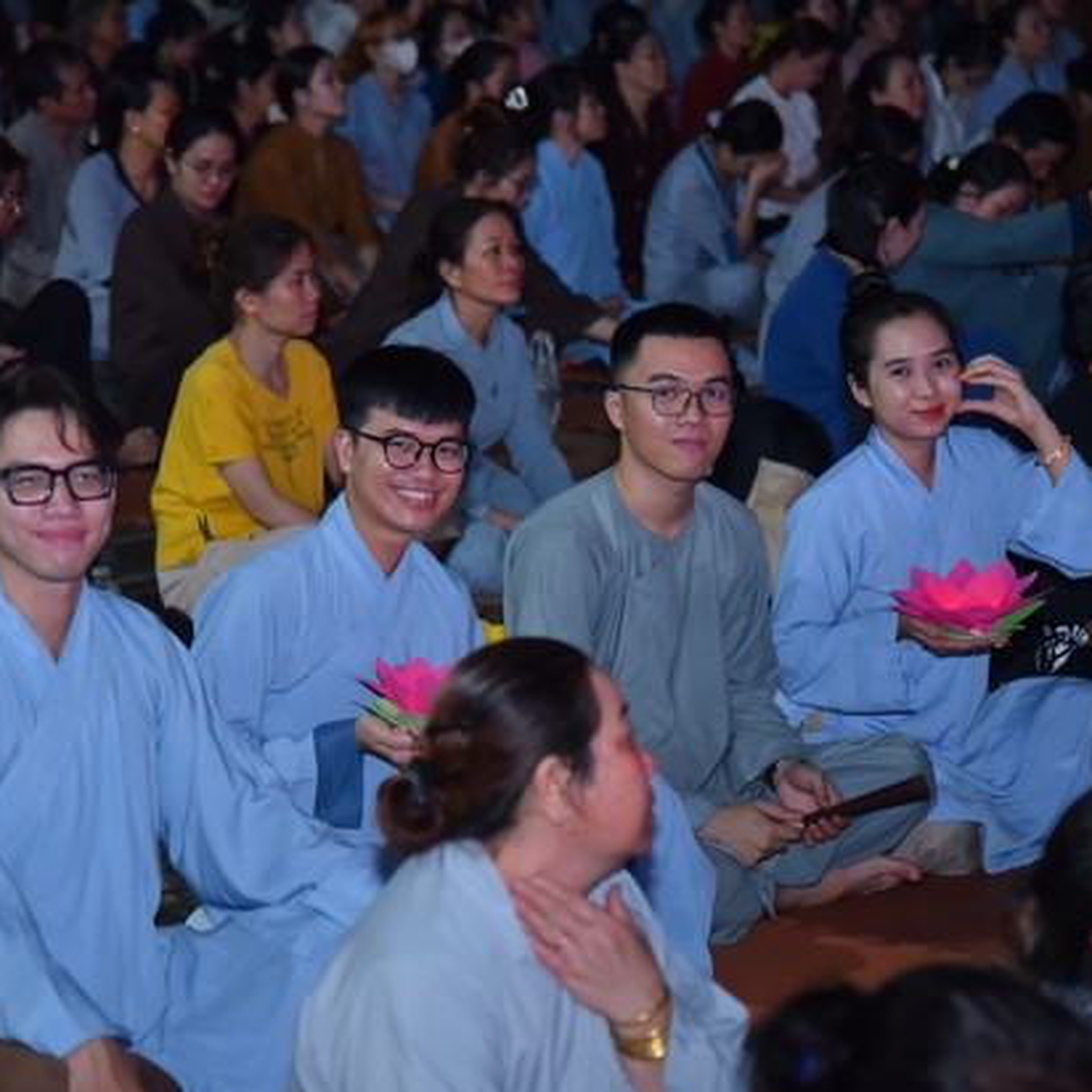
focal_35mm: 114
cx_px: 496
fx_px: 4069
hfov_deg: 15.3
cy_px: 554
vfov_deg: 15.3
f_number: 4
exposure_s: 1/200
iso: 1250
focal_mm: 85
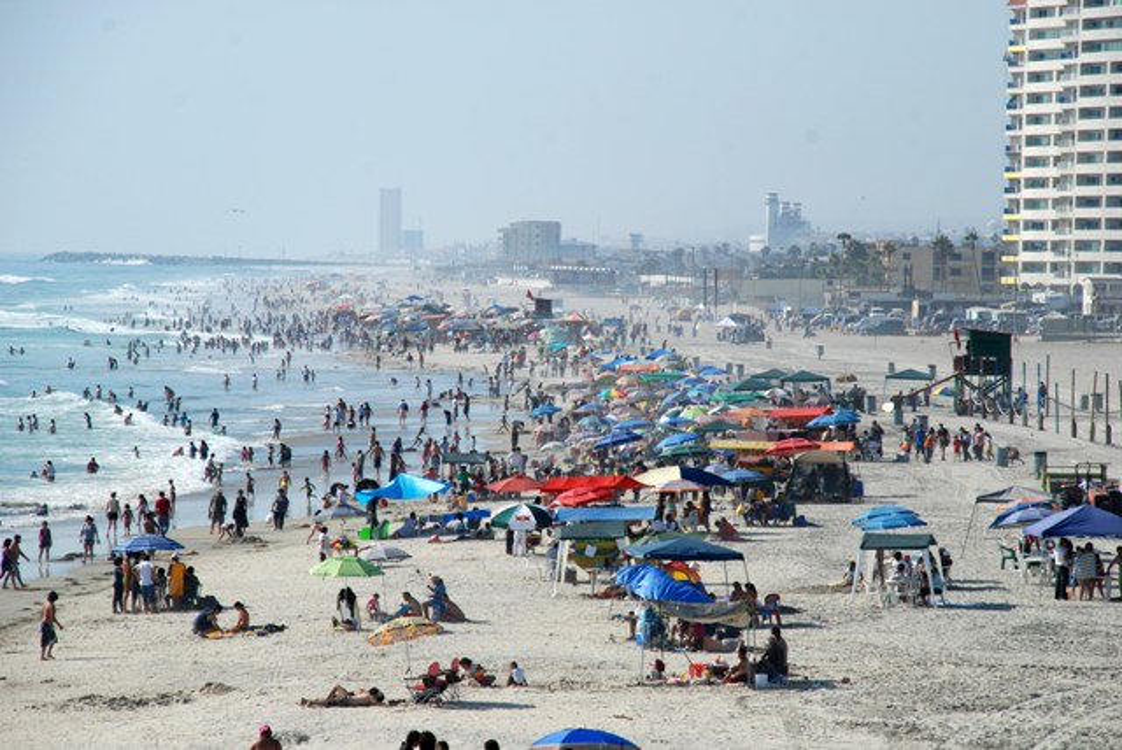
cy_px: 375
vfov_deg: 6.8
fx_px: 6317
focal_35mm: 202
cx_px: 561
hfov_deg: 10.2
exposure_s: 1/250
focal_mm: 135
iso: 100
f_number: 11
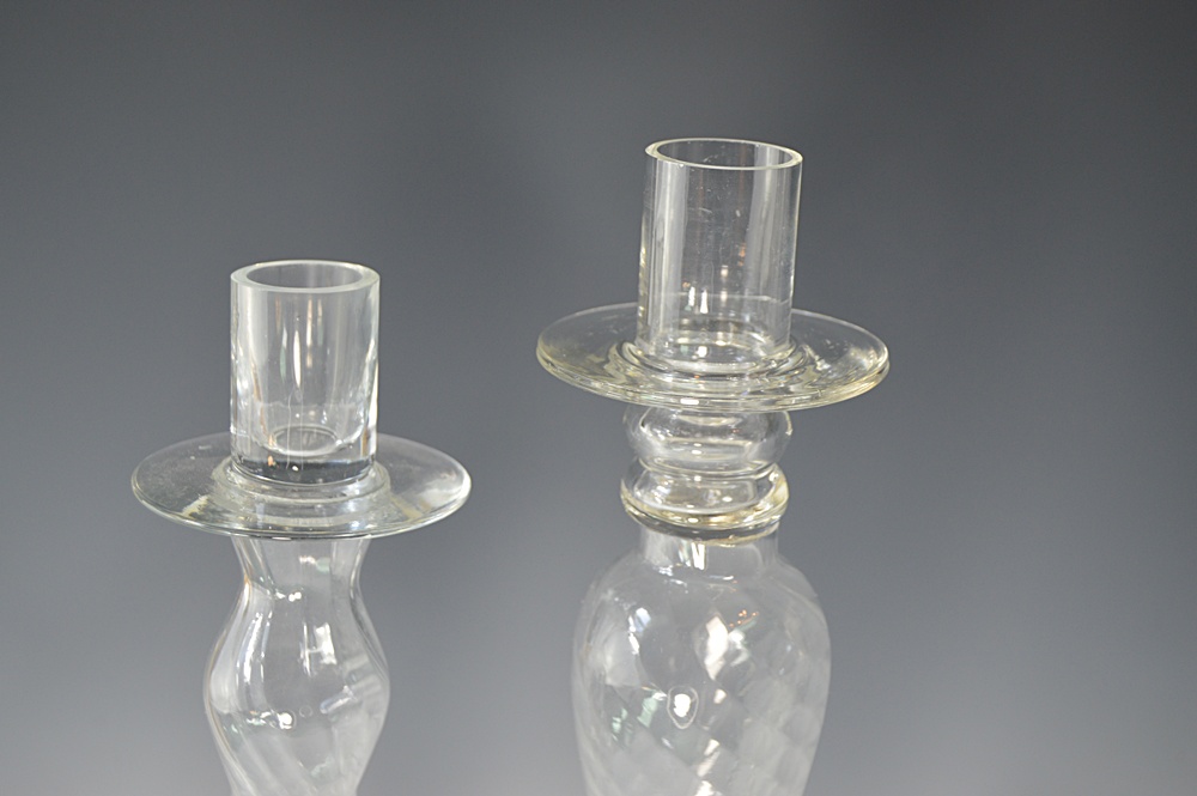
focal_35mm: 72
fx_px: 2392
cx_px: 598
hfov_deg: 28.1
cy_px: 398
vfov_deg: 18.9
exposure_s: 1/60
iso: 400
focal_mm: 48
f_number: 5.3
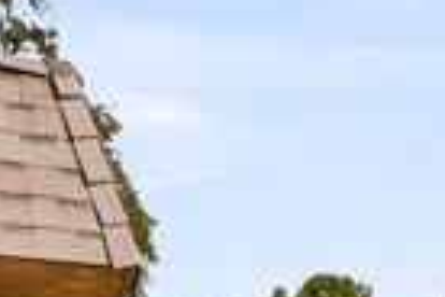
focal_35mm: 74
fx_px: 915
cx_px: 613
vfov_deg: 16.5
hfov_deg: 23.4
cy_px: 466
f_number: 5.6
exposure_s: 1/2500
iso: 320
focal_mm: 16
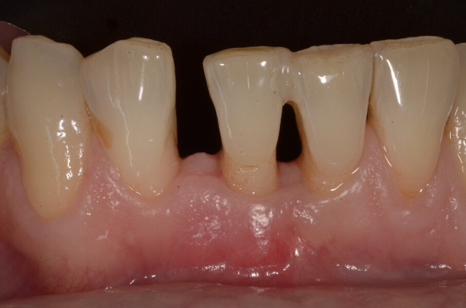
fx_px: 2034
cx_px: 233
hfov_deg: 13.1
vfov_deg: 8.7
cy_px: 154
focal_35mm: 158
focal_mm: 105
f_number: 40
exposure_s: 1/200
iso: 200
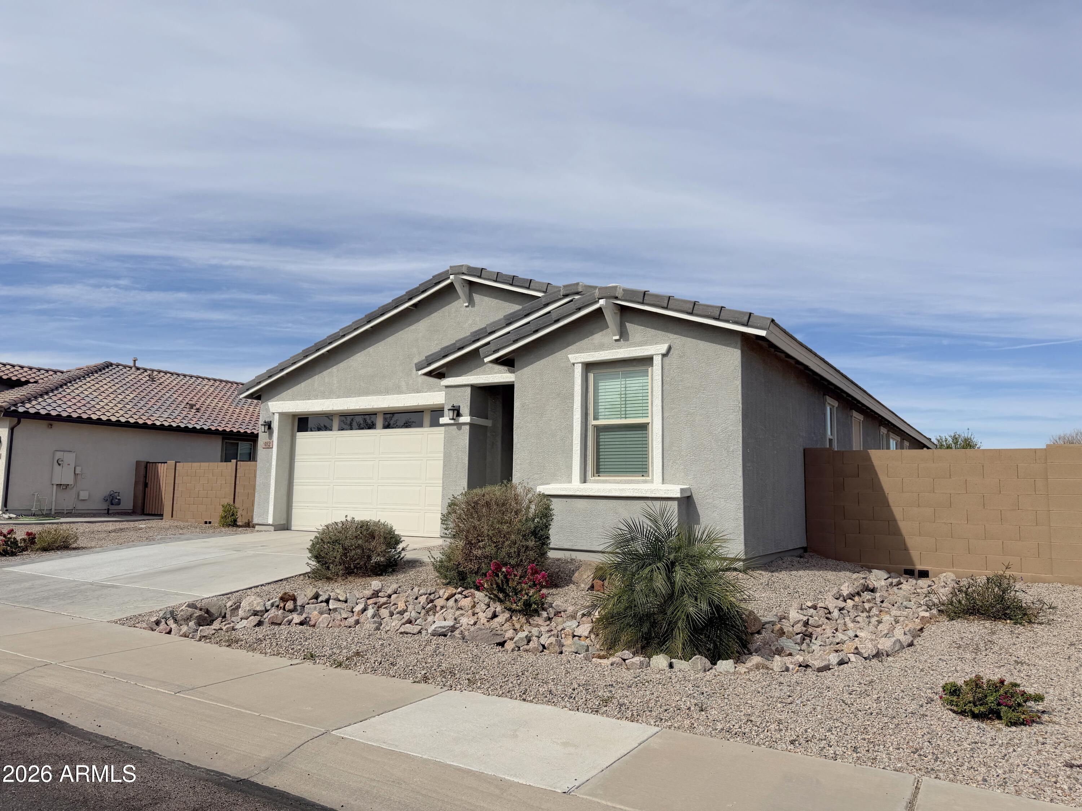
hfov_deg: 71.6
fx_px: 750
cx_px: 541
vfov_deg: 56.8
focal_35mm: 24
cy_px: 406
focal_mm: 6.76
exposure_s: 1/9091
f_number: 1.78
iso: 80
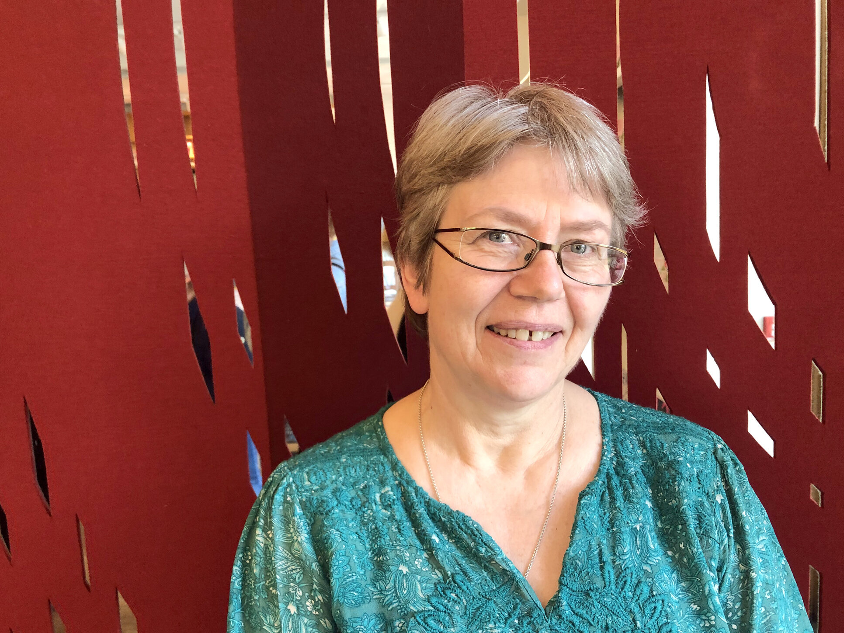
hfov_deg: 61.6
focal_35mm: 29
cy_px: 317
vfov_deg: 48.2
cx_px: 409
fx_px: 707
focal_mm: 3.99
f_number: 1.8
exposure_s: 1/25
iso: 40
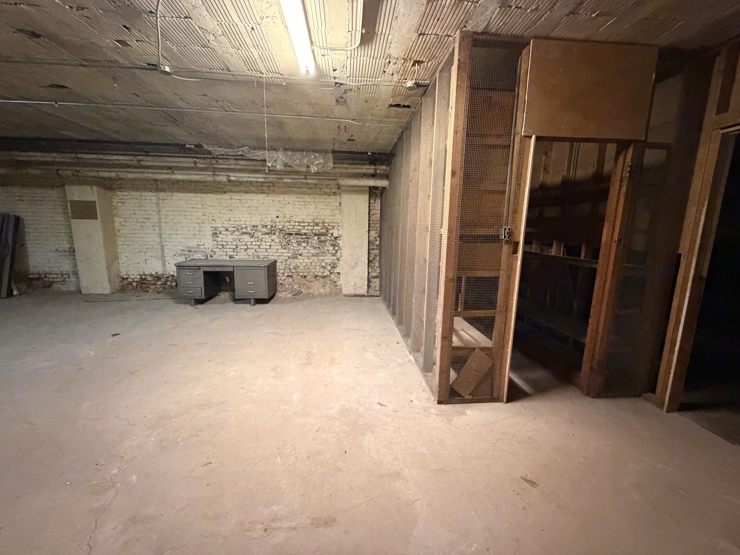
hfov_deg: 102.1
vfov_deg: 85.7
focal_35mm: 14
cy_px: 278
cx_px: 370
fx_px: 299
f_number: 2.2
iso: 1250
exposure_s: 1/45
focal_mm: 2.22
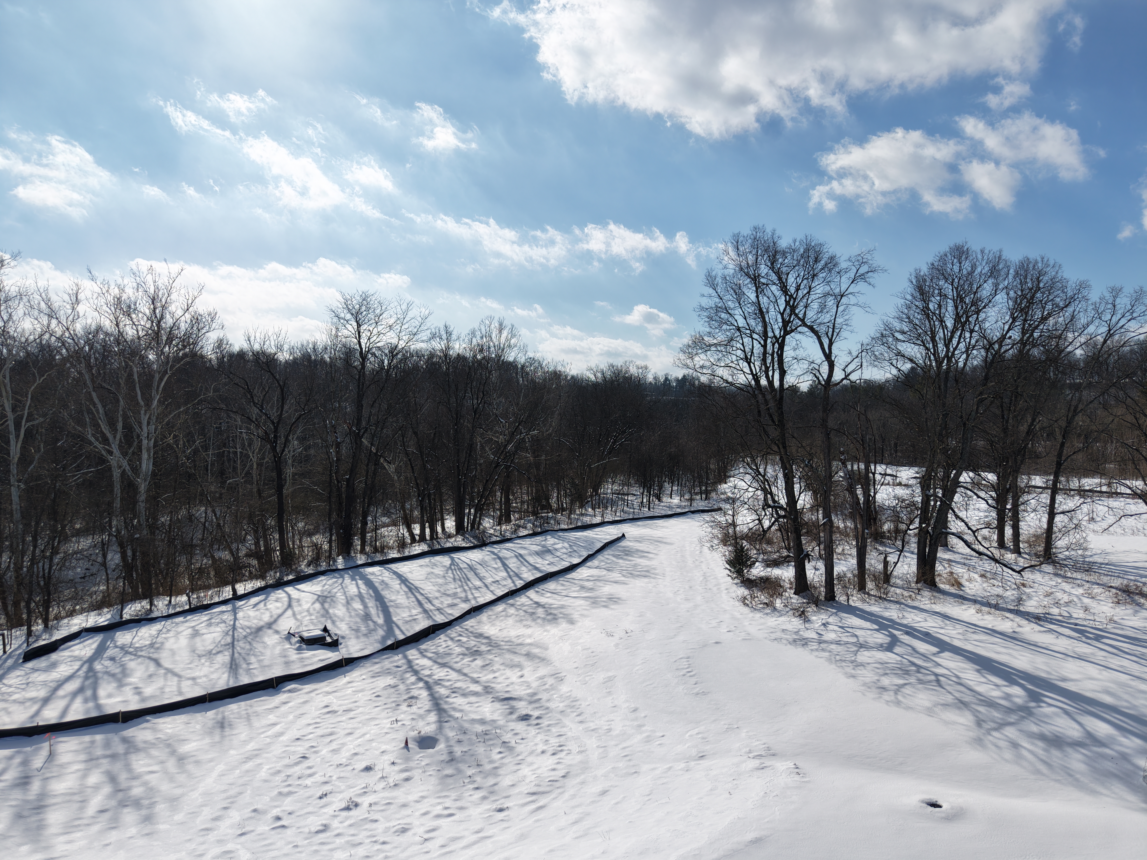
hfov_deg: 71.6
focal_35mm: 24
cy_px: 430
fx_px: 795
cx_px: 574
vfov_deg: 56.8
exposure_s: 1/8000
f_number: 1.8
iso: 110
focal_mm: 8.67
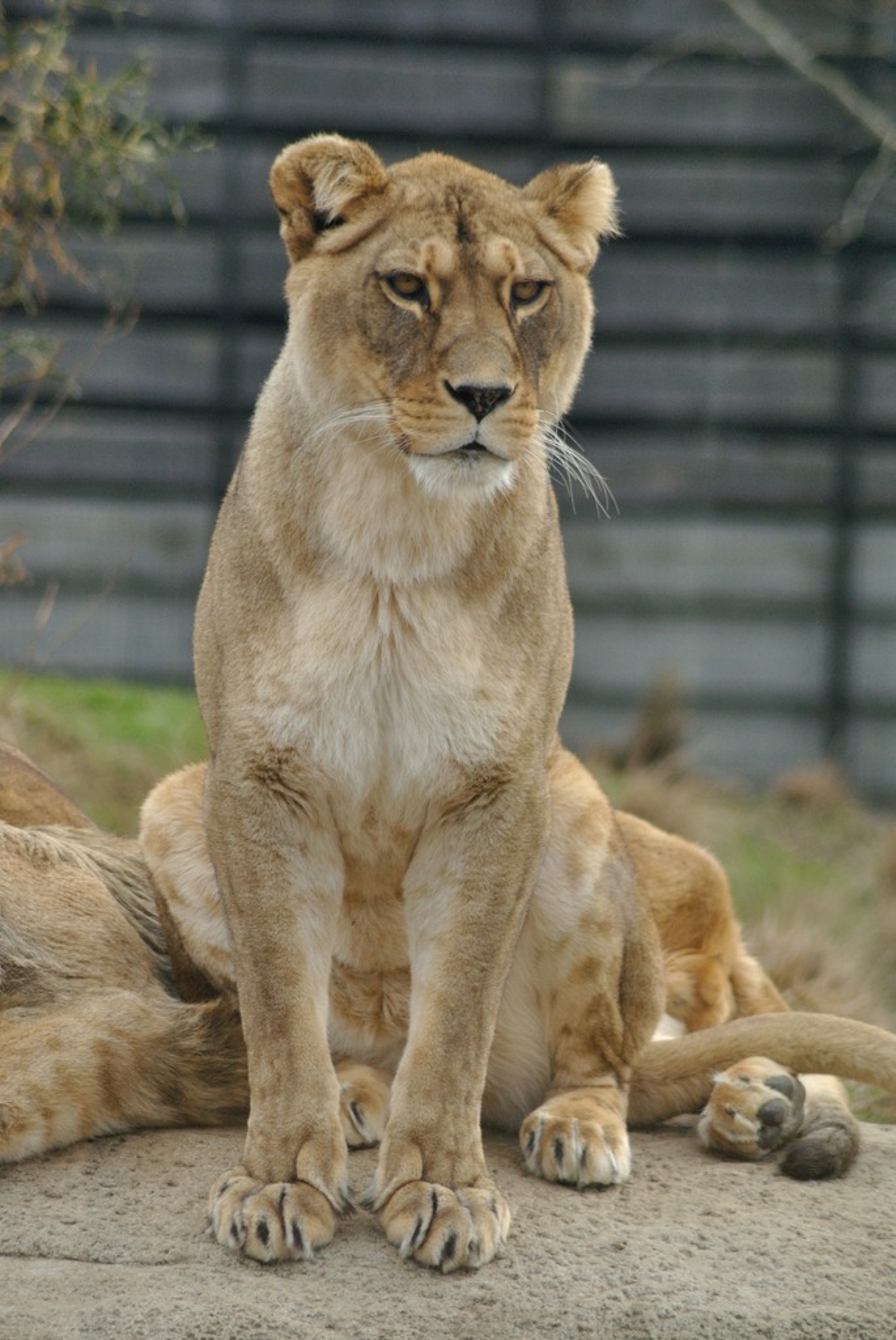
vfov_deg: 7.0
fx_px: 10893
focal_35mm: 292
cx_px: 448
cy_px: 670
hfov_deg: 4.7
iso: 400
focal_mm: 195
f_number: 4.8
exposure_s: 1/500
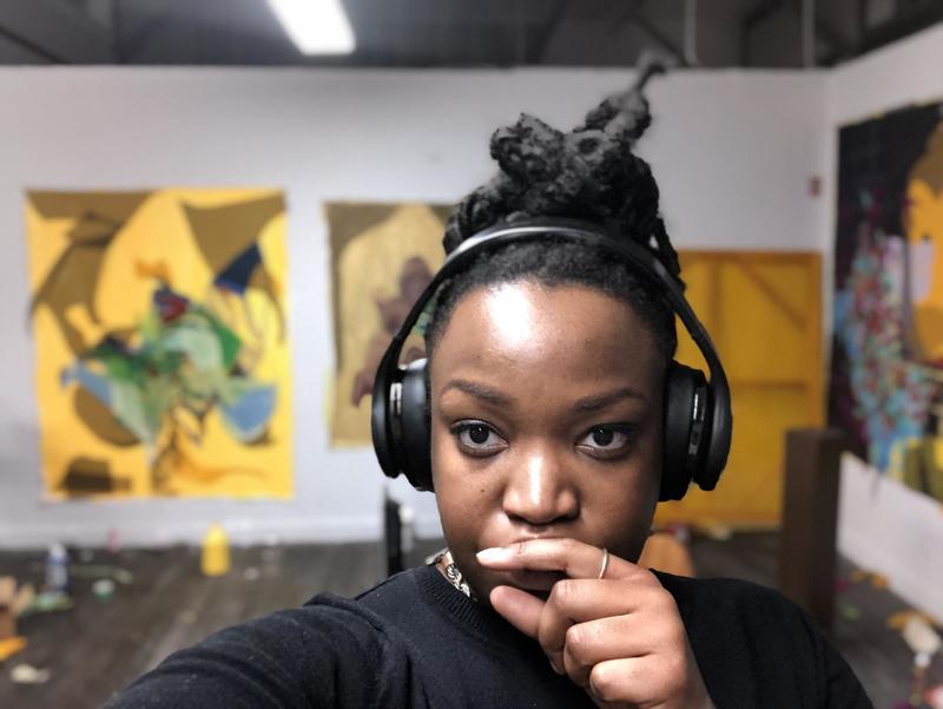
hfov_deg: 56.8
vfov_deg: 44.2
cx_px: 472
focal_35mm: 32
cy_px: 354
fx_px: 872
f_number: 2.2
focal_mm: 2.87
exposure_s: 1/20
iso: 160
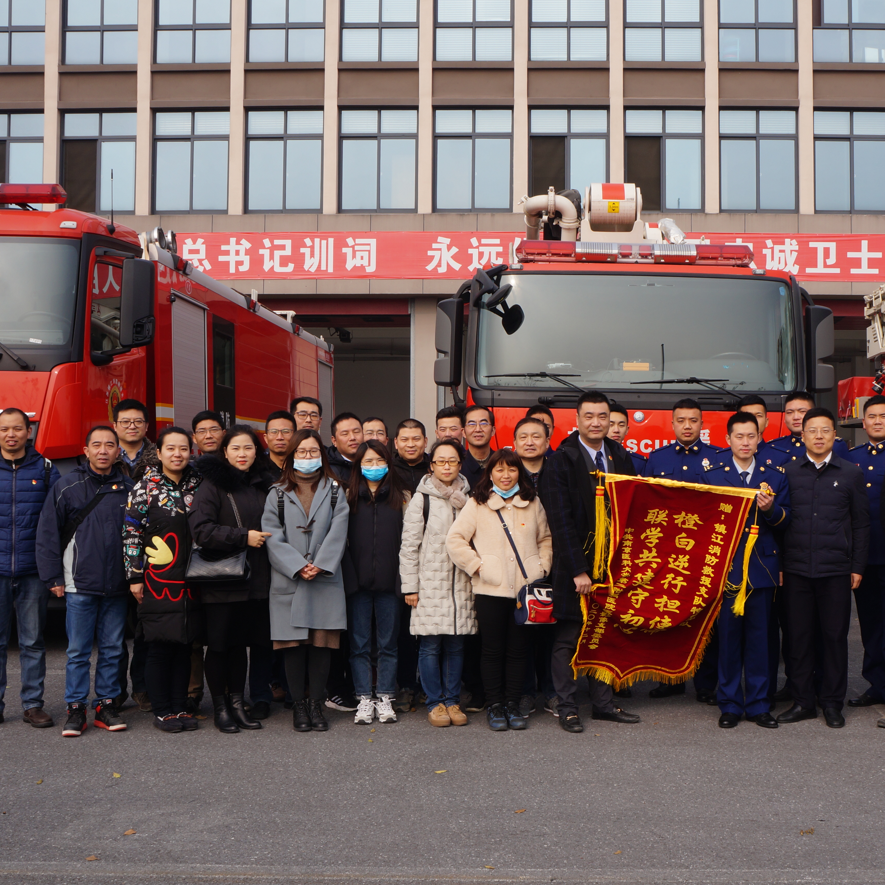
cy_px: 435
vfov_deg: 39.4
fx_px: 1234
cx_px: 579
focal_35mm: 43
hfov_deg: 39.1
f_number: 13
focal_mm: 21
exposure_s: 1/60
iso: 100
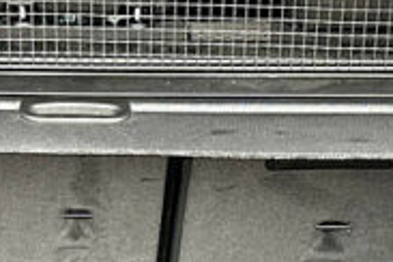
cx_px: 58
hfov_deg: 18.5
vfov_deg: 11.7
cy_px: 453
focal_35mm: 109
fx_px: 1190
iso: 160
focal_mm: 6.86
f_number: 1.78
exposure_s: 1/121
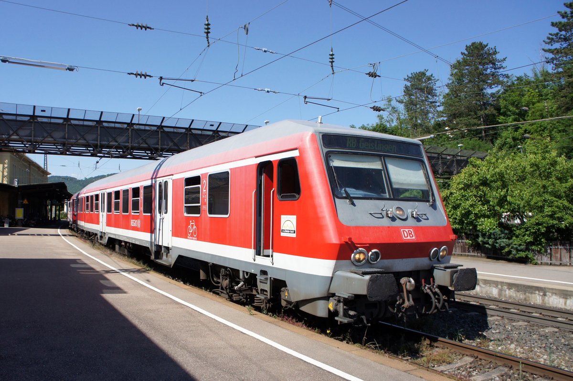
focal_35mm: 27
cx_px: 286
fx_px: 429
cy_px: 190
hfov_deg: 67.4
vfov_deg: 47.9
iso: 400
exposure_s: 1/2000
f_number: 5
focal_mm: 18
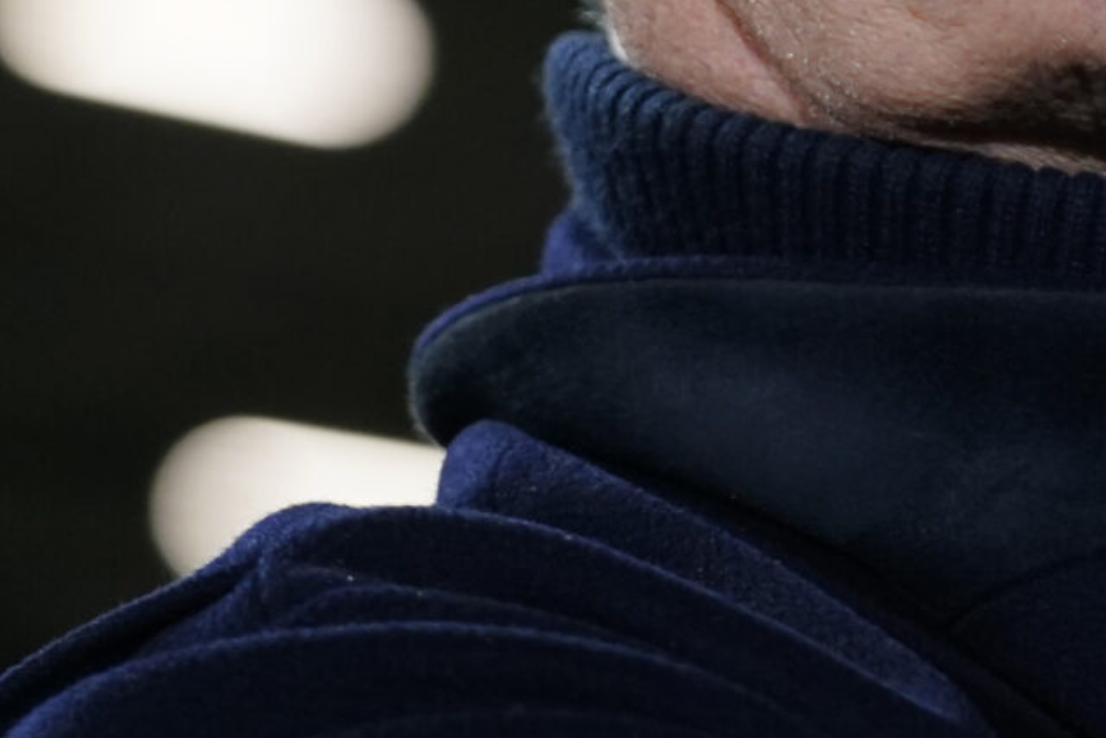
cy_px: -145
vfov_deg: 3.3
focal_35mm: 414
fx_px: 12721
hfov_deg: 5.0
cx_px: 1304
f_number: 4
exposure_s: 1/500
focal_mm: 103
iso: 2000
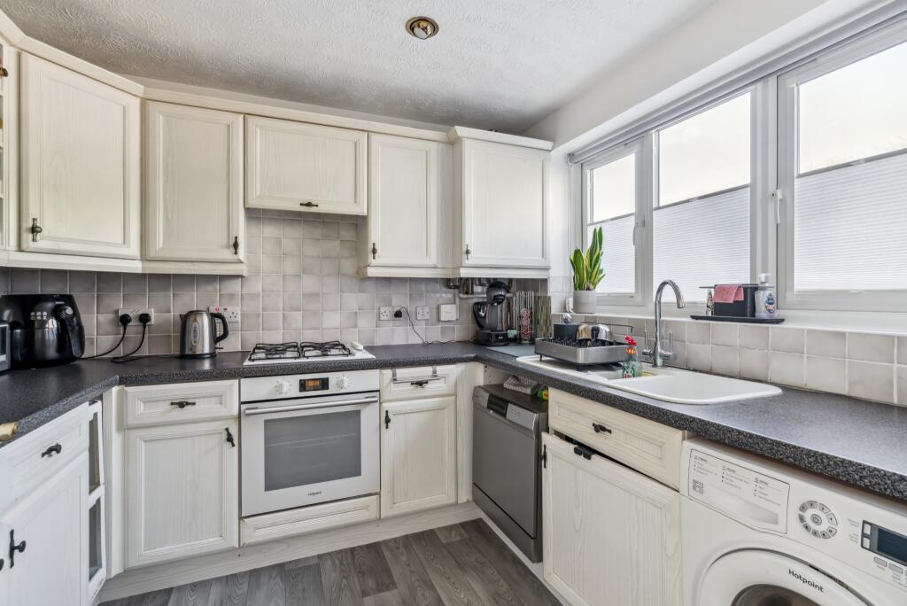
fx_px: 403
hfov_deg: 96.7
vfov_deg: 73.8
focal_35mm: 16
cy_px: 303
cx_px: 454
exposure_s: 1/20
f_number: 8
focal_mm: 16
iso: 640
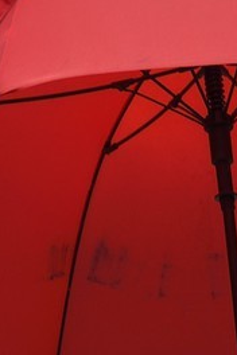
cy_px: 957
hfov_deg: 7.1
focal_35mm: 188
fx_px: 1856
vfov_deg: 9.3
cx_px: 448
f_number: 14
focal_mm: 31
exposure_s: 1/200
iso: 200
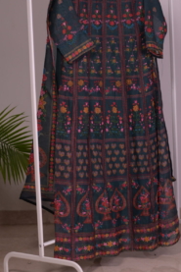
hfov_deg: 9.9
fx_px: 1039
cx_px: 108
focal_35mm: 138
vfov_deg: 14.8
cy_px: 99
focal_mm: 85
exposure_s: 1/200
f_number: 2.5
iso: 200
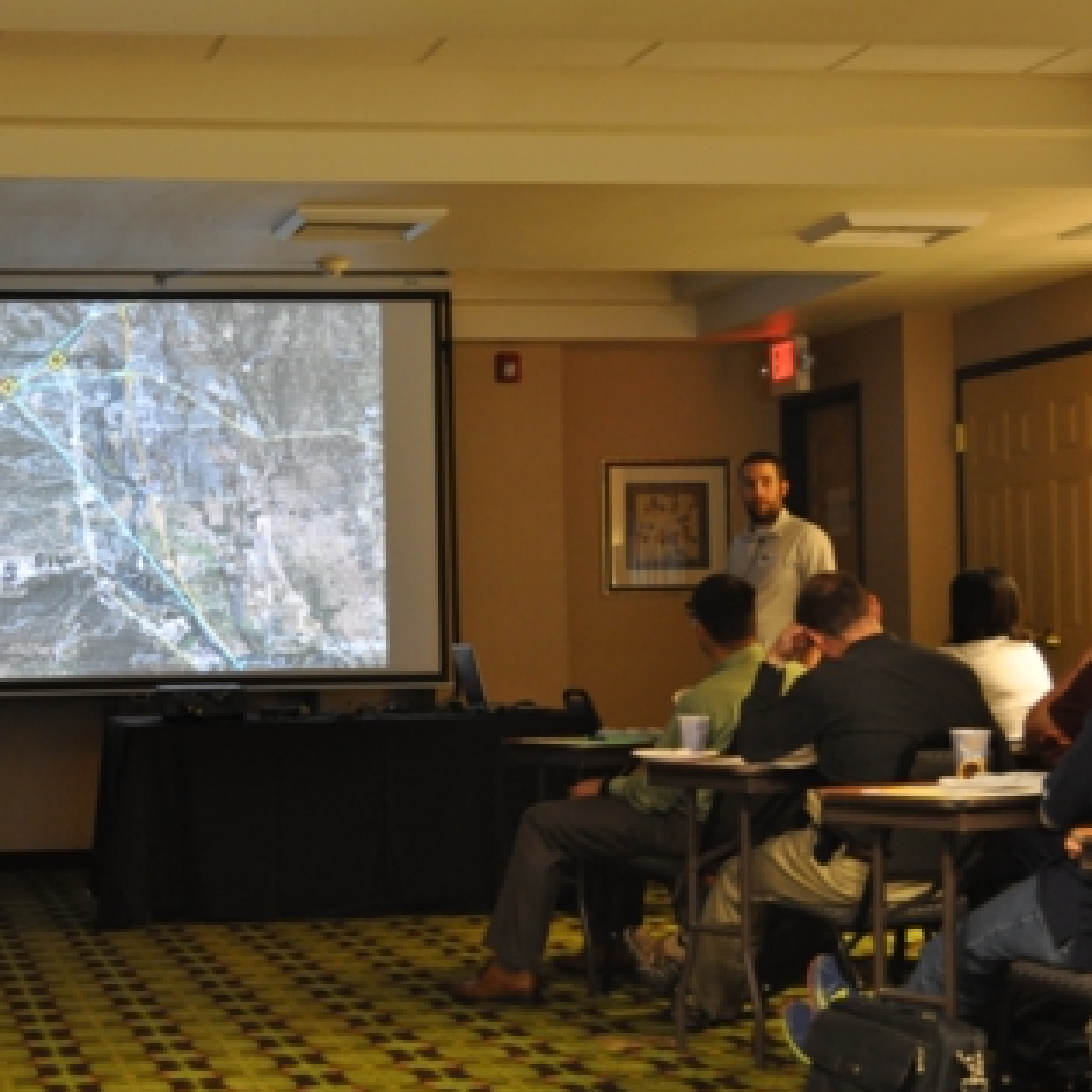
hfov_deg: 24.4
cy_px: 541
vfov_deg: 24.7
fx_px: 2498
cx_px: 292
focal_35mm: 70
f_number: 5
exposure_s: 1/13
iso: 1600
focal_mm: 36
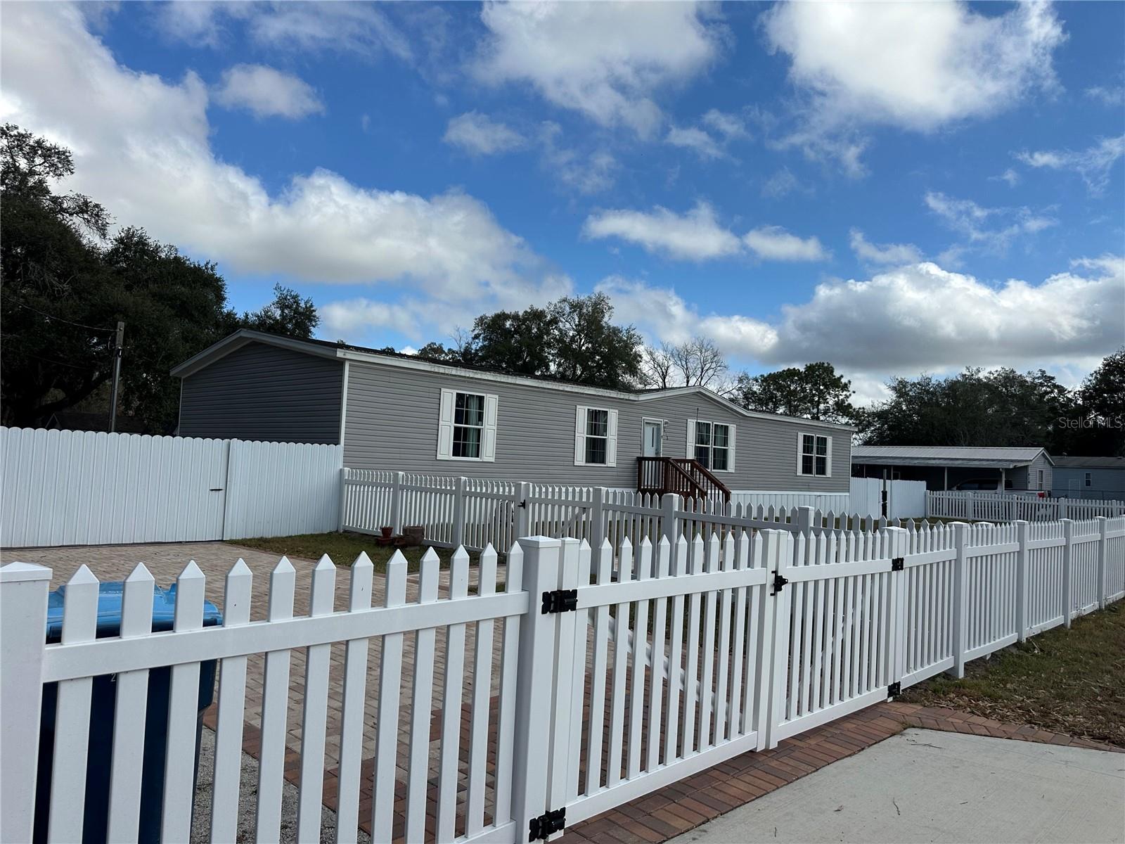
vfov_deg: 56.8
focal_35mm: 24
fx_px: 780
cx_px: 562
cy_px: 422
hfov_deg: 71.6
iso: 80
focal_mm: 6.86
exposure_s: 1/6623
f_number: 1.78
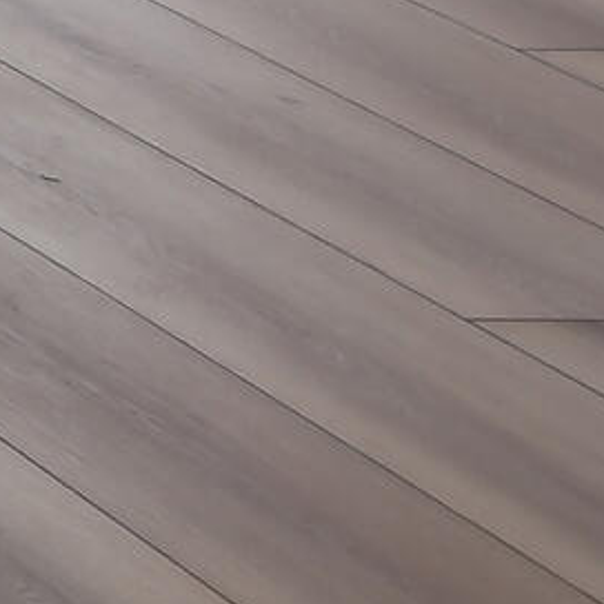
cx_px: -2514
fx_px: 2665
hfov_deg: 6.1
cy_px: -1359
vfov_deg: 9.4
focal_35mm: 135
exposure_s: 1/50
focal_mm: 10
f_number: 7.1
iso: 100
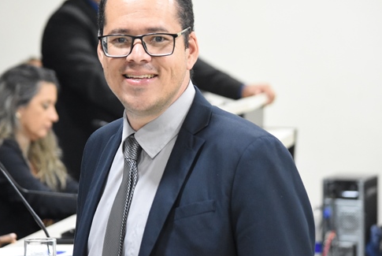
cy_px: 102
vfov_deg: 6.6
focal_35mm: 208
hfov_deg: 9.9
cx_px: 178
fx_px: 2207
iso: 4000
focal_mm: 105
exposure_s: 1/50
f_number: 4.8
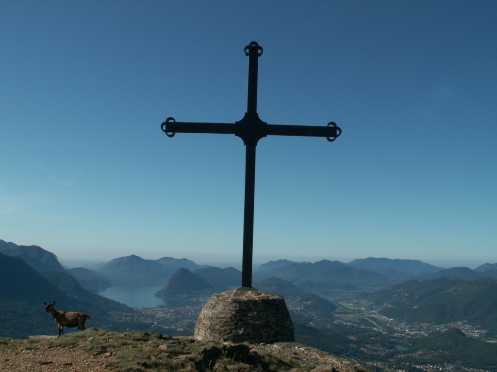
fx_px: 503
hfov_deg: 52.6
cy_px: 186
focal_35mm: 35
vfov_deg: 40.7
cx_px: 248
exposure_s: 1/250
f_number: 8
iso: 50
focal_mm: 5.86
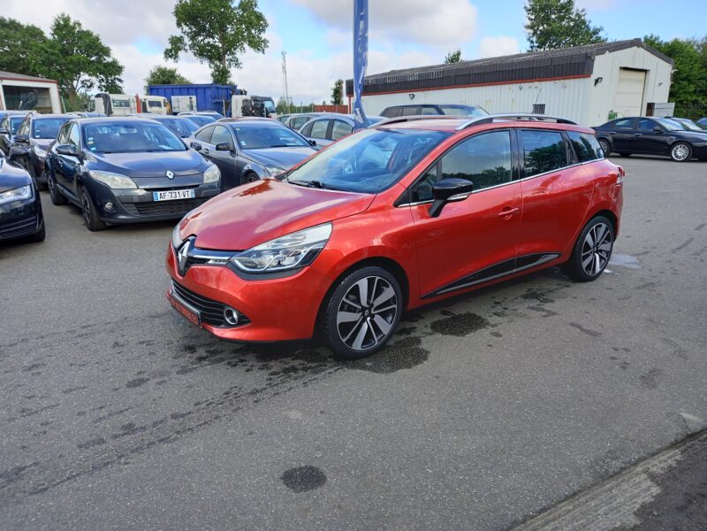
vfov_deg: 54.9
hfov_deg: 69.4
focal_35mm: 25
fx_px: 511
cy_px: 266
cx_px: 354
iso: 25
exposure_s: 1/138
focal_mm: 4.6
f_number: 2
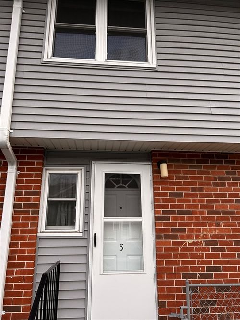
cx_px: 120
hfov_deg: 53.0
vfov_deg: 67.3
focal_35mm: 26
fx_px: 240
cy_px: 160
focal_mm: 5.7
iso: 200
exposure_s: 1/60
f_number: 1.5
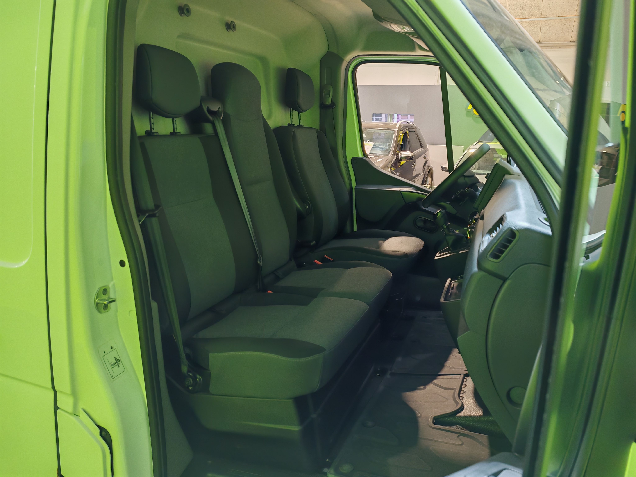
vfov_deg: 51.4
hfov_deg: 65.3
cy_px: 238
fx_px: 496
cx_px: 318
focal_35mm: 27
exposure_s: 1/50
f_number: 1.4
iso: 160
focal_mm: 6.83
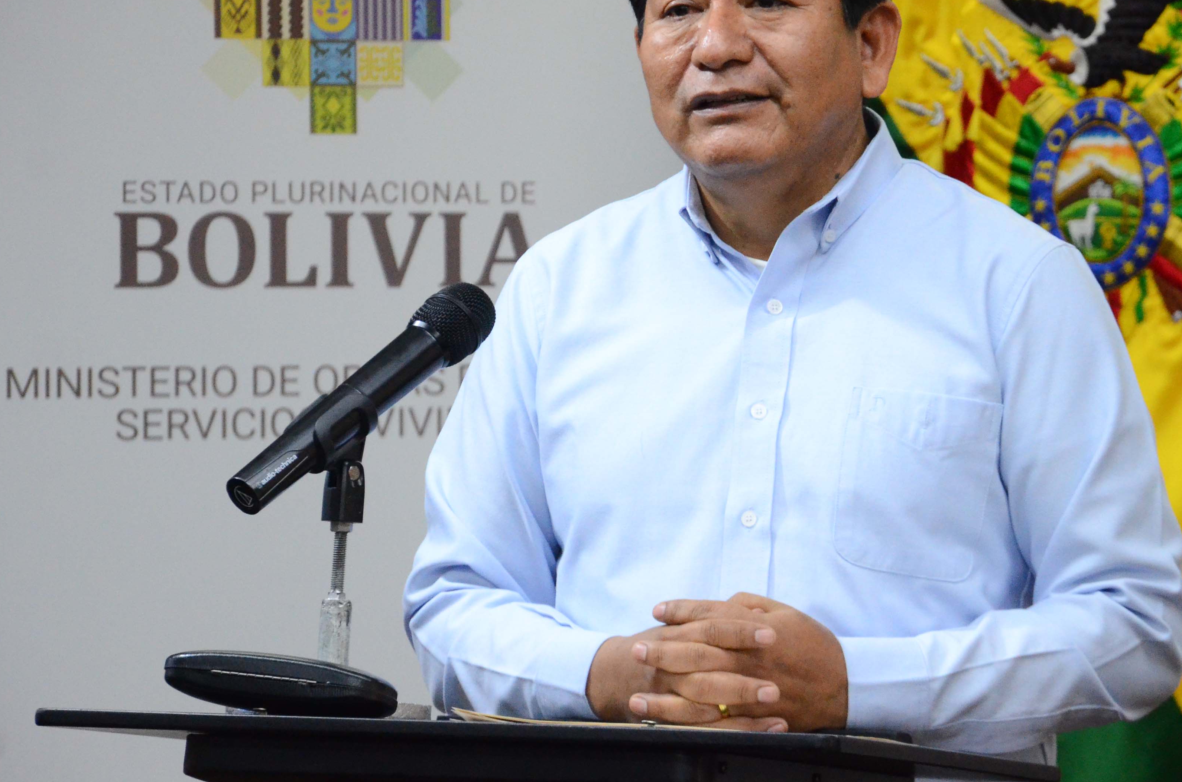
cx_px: 822
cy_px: 270
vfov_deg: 5.8
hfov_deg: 8.7
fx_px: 7789
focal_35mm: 238
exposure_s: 1/125
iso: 3200
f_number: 5.6
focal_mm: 105
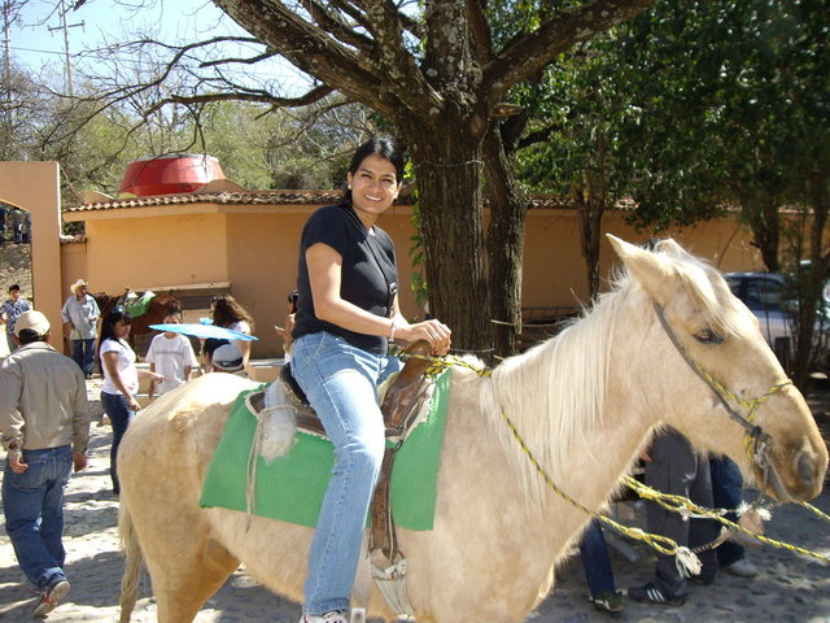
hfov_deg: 49.0
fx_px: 911
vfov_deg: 37.7
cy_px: 312
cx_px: 415
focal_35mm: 38
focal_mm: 6.2
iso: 100
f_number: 2.7
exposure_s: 1/640
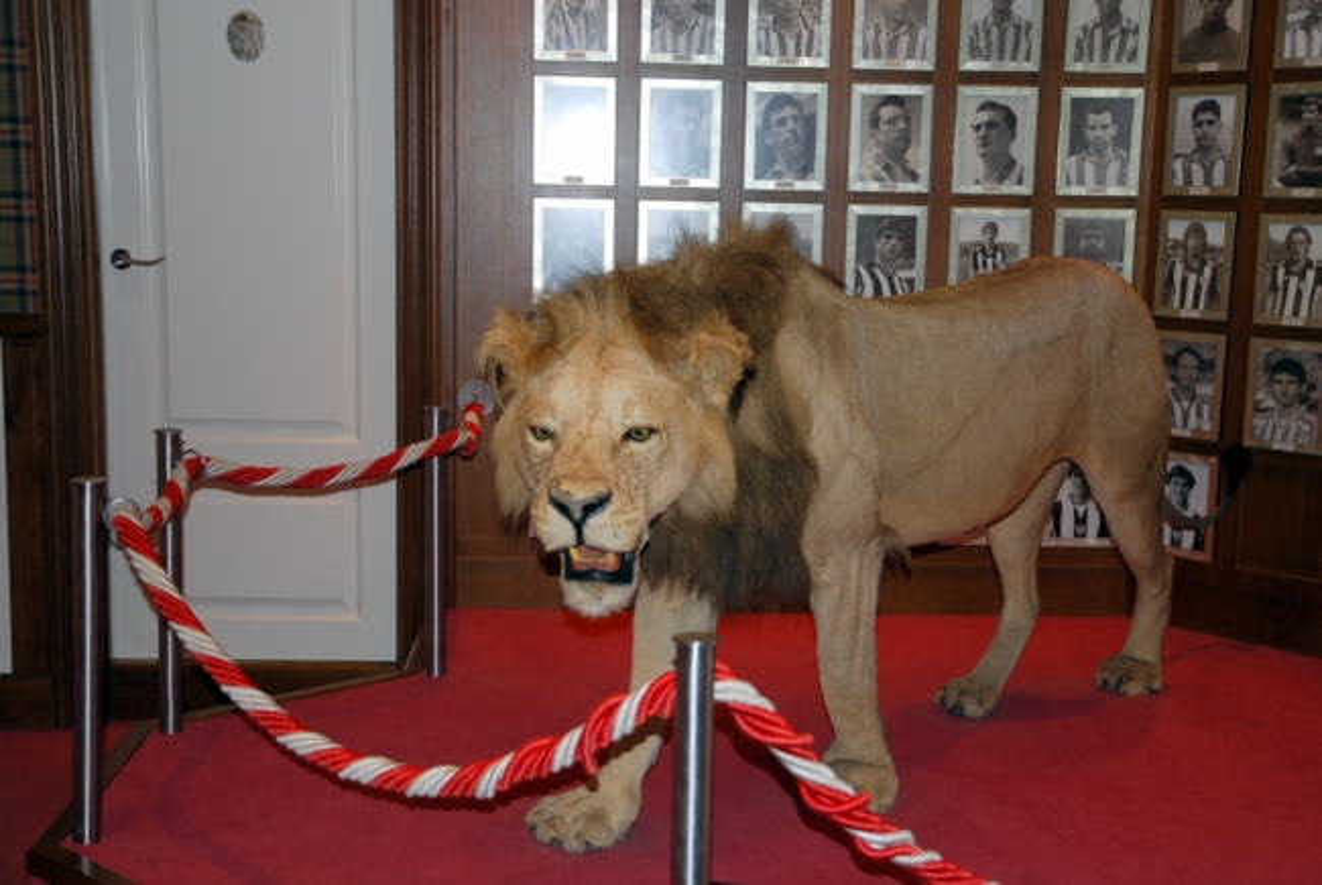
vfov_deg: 29.0
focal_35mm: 46
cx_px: 661
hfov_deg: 42.3
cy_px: 442
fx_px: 1709
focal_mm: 31
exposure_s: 1/60
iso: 200
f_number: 4.5
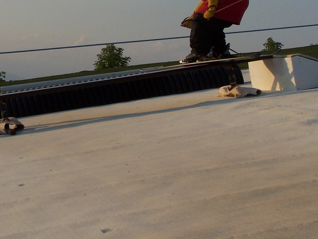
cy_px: 33
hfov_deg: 16.3
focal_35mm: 120
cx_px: 63
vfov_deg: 12.3
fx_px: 1103
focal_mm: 9.3
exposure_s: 1/750
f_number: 4.5
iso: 80
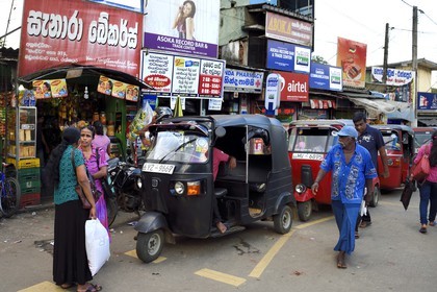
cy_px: 146
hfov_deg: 67.4
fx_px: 328
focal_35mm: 27
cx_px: 218
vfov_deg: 47.9
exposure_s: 1/500
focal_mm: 27
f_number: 5
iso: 800
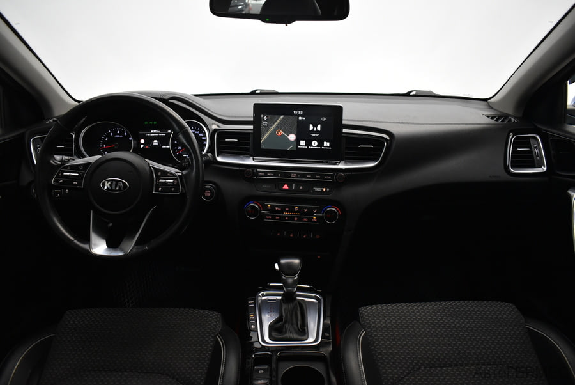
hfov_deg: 67.3
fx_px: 432
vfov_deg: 48.0
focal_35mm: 27
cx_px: 288
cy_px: 192
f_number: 3.5
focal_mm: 18
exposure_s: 1/60
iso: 1600
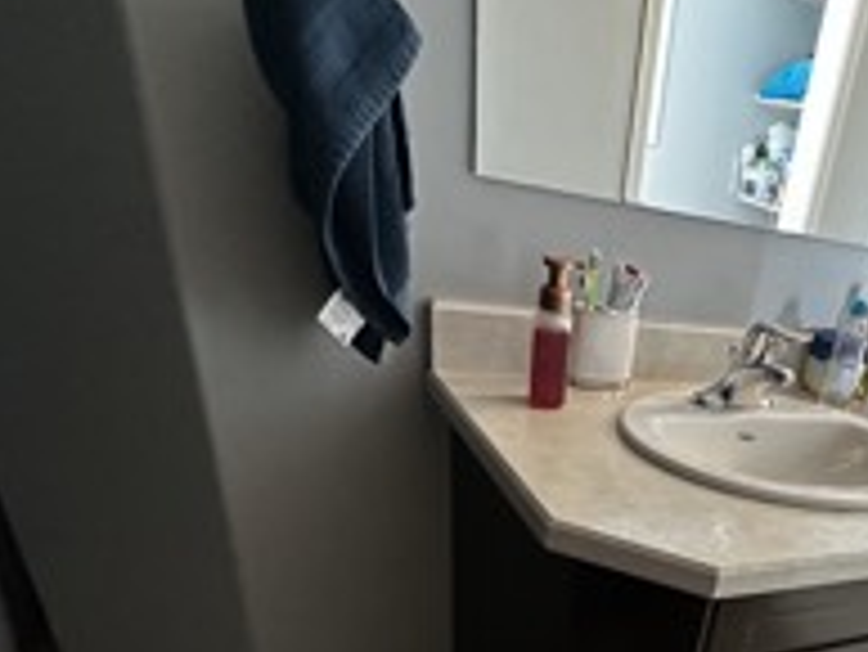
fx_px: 728
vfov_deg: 41.7
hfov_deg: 56.7
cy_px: 656
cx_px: 706
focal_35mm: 29
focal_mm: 2.22
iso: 800
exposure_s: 1/60
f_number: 2.2
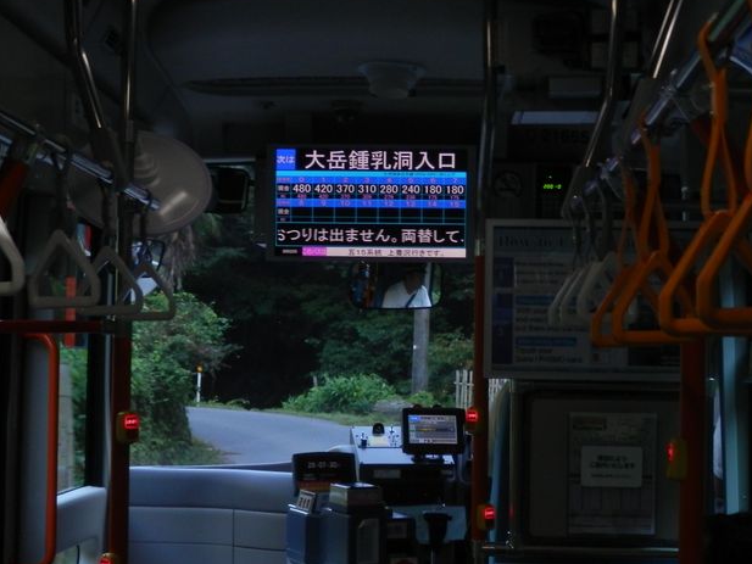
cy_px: 348
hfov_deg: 27.8
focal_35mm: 70
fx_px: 1521
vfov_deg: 21.0
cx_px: 349
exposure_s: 1/50
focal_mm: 9.8
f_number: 4.1
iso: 200
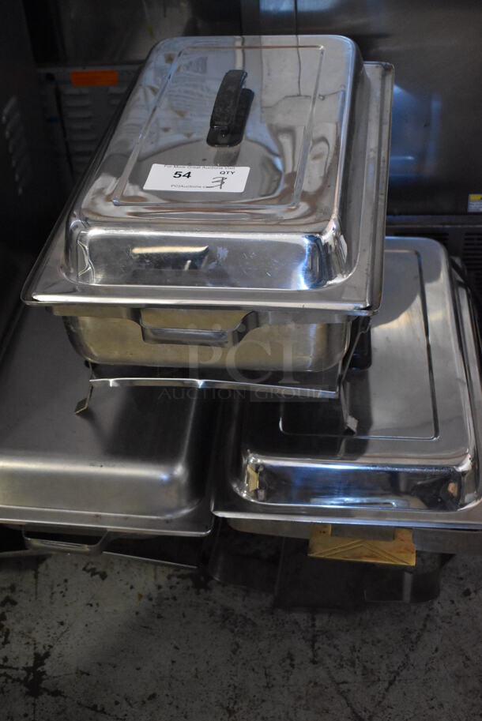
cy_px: 360
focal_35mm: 48
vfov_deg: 41.1
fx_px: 962
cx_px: 241
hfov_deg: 28.1
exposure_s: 1/125
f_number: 4.5
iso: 6400
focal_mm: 32
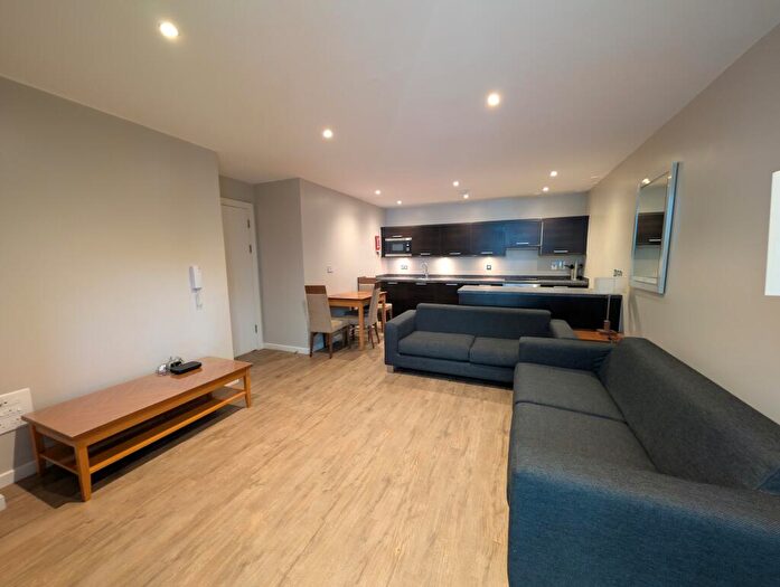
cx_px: 390
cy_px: 294
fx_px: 271
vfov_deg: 94.7
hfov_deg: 110.4
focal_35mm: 12
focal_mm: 2.02
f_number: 1.7
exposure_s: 1/15
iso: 85
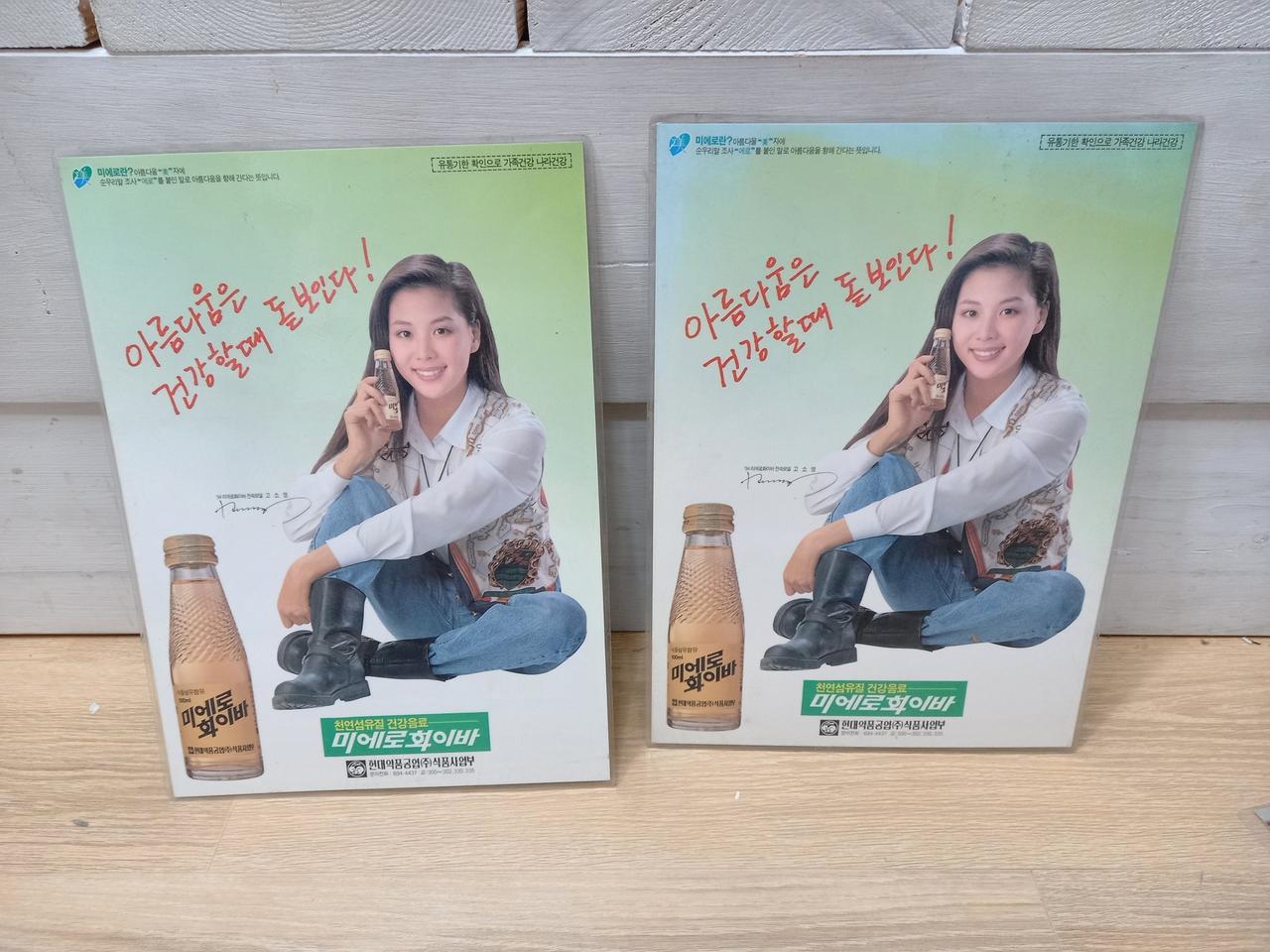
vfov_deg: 54.9
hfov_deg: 69.4
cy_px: 476
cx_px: 635
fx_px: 917
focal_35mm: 25
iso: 160
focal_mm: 4.6
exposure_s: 1/29
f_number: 2
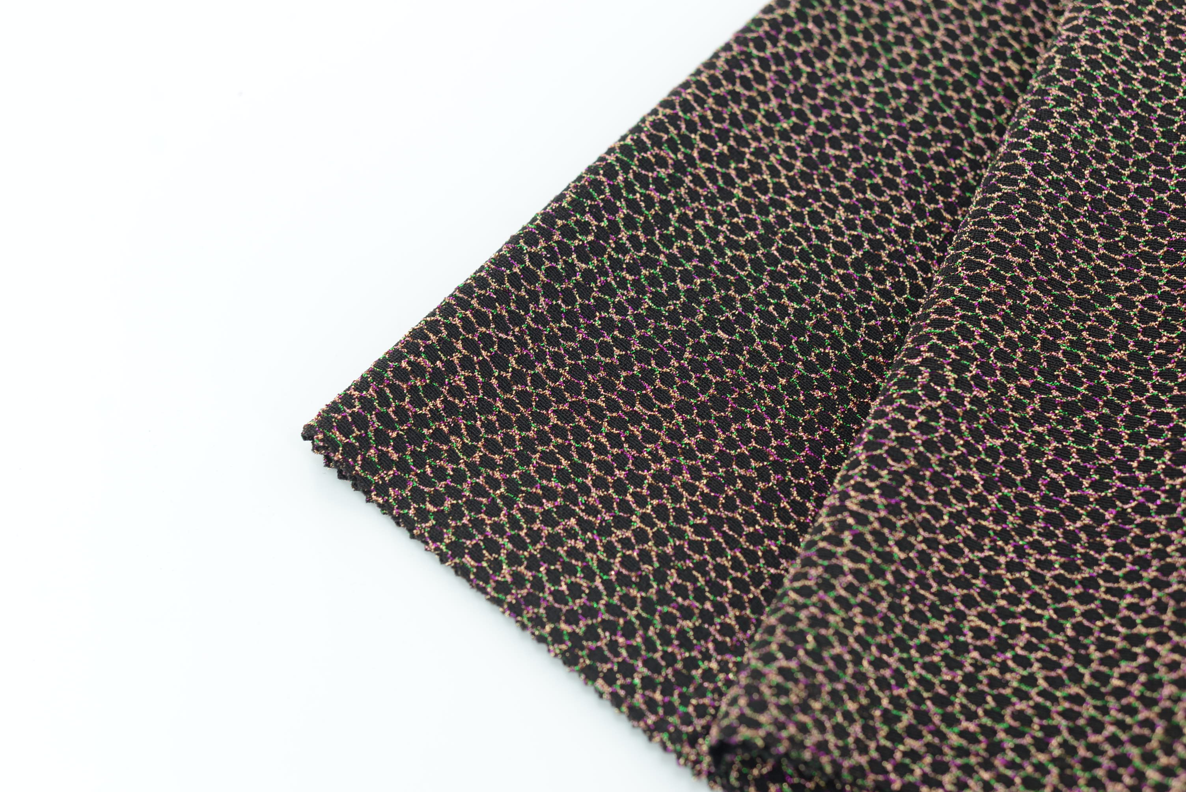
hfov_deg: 39.6
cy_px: 396
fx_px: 1648
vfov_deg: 27.0
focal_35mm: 50
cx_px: 593
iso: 100
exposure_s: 1/60
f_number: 4
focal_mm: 50
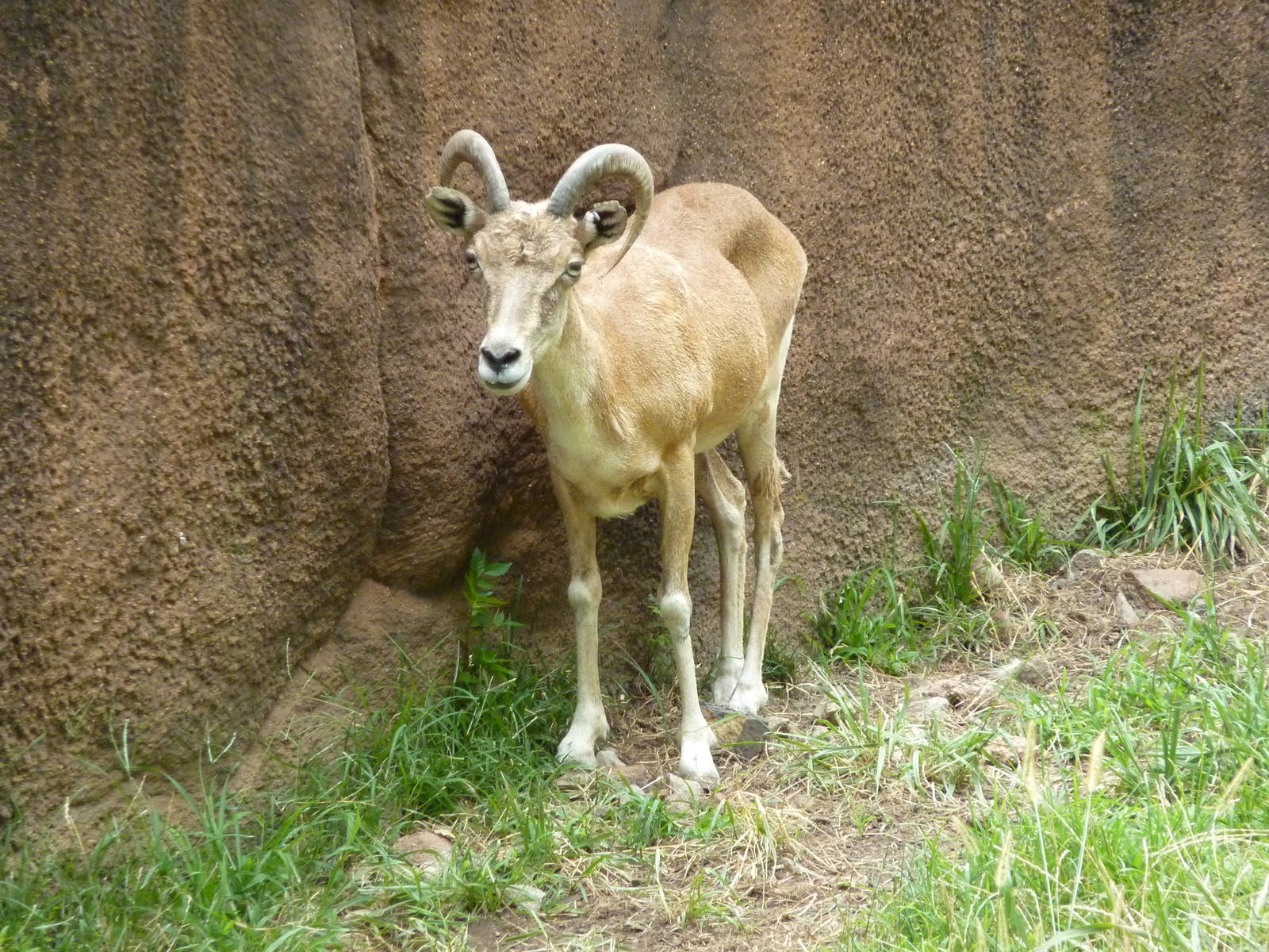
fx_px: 10998
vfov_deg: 5.0
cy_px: 476
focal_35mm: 300
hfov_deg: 6.6
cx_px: 634
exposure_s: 1/200
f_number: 4.9
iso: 400
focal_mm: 49.2
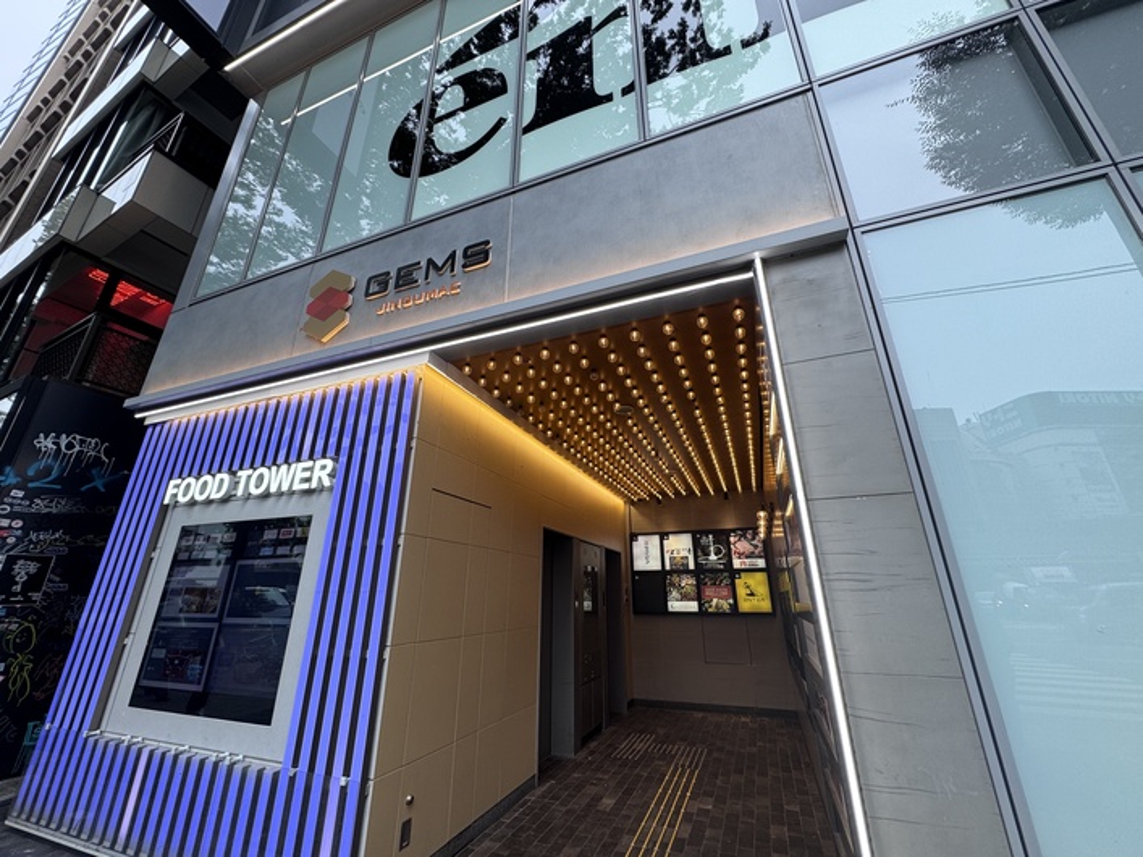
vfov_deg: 85.7
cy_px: 428
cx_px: 572
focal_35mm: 14
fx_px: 462
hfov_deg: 102.1
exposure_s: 1/113
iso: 40
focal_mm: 2.22
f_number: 2.2
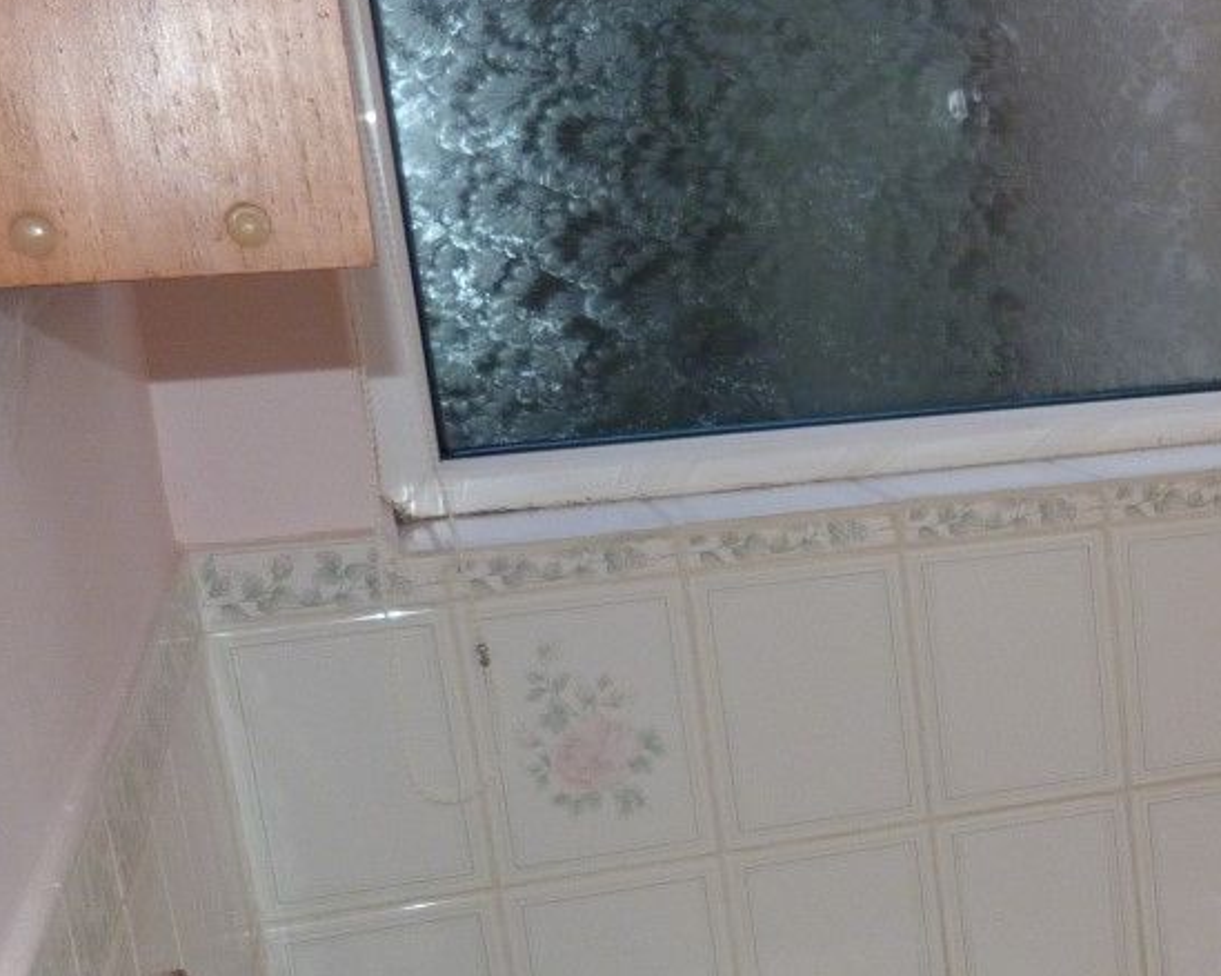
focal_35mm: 64
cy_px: 829
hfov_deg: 26.4
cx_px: 1452
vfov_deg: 23.4
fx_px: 2312
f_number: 2.8
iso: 125
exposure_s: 1/60
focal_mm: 4.5
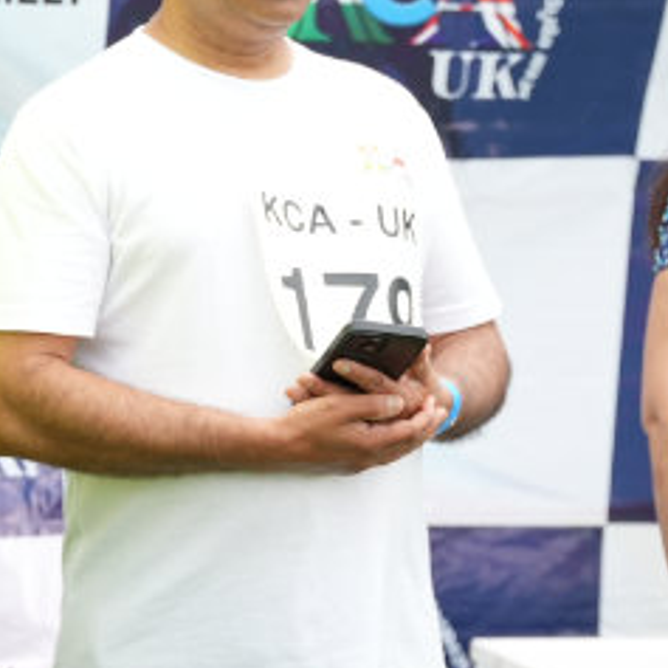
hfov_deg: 10.9
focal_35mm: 157
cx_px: -211
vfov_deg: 11.1
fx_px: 3426
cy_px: 182
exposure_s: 1/800
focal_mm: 42.8
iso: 400
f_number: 2.8
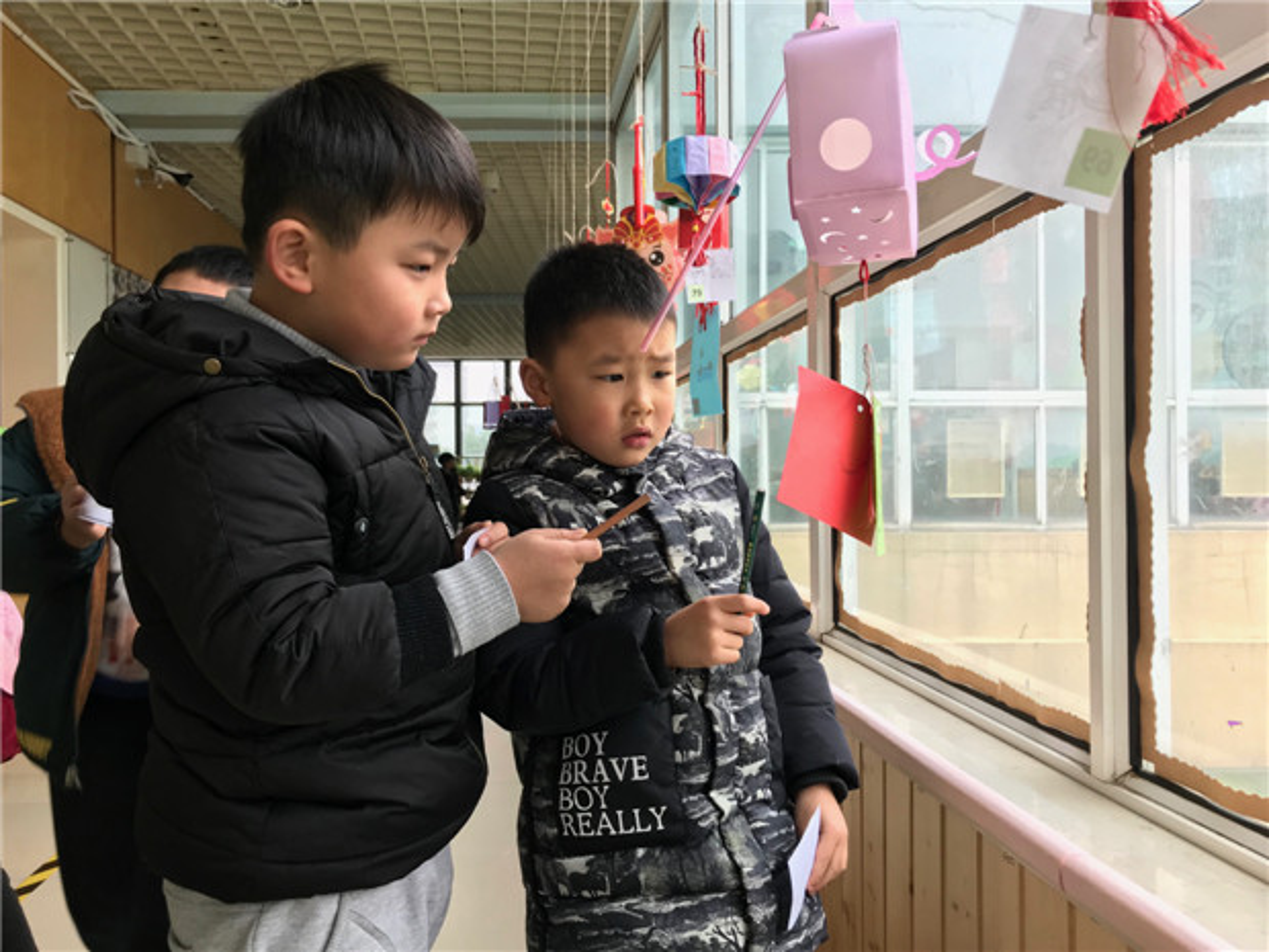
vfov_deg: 49.7
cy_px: 476
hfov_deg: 63.4
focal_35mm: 28
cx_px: 634
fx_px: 1026
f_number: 1.8
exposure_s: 1/50
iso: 32
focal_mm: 3.99
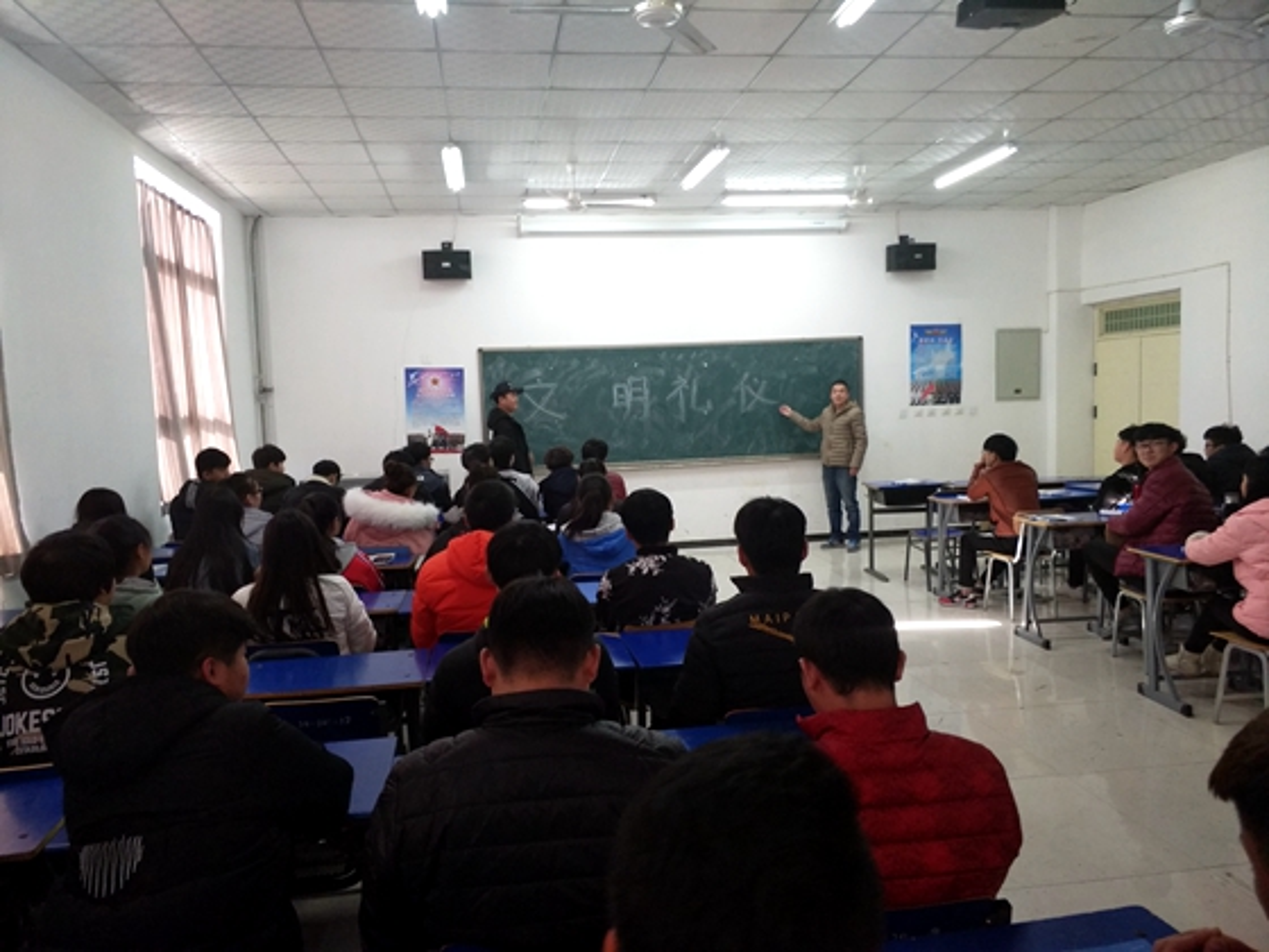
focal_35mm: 22
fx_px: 807
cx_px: 634
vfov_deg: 61.1
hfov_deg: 76.4
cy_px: 476
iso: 257
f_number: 2
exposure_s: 1/33.3
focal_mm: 3.79
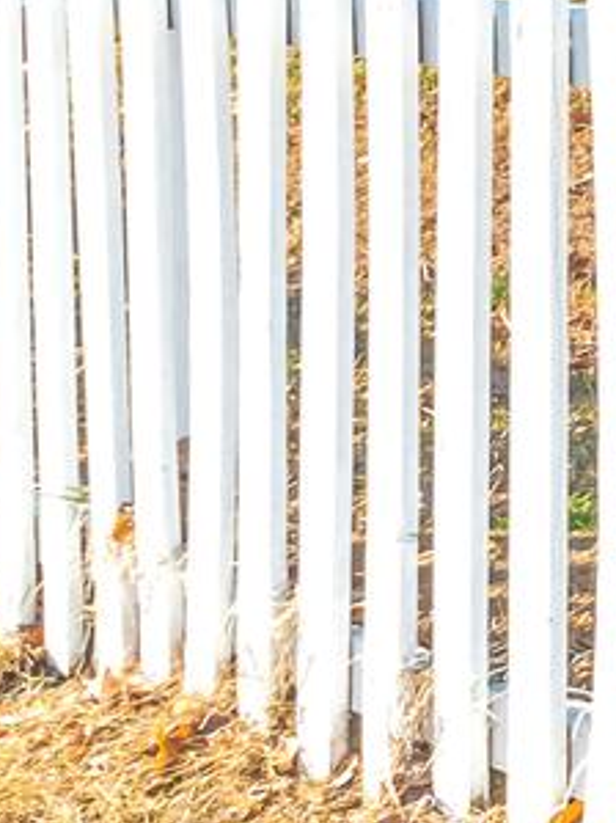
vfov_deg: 14.1
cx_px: 2772
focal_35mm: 125
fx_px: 2968
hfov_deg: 7.0
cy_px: -643
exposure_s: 1/500
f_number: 8
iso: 1250
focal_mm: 19
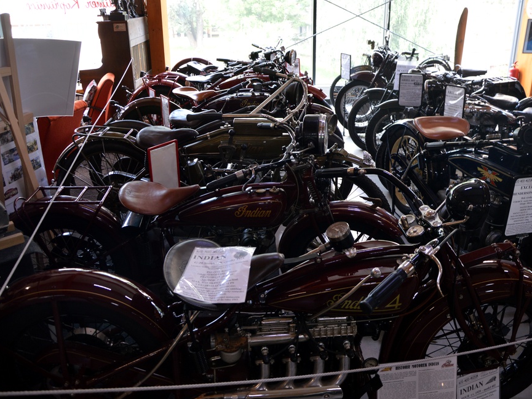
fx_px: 461
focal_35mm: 30
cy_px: 204
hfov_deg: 59.9
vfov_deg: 46.8
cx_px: 281
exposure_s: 1/25
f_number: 3.5
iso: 400
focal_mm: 18
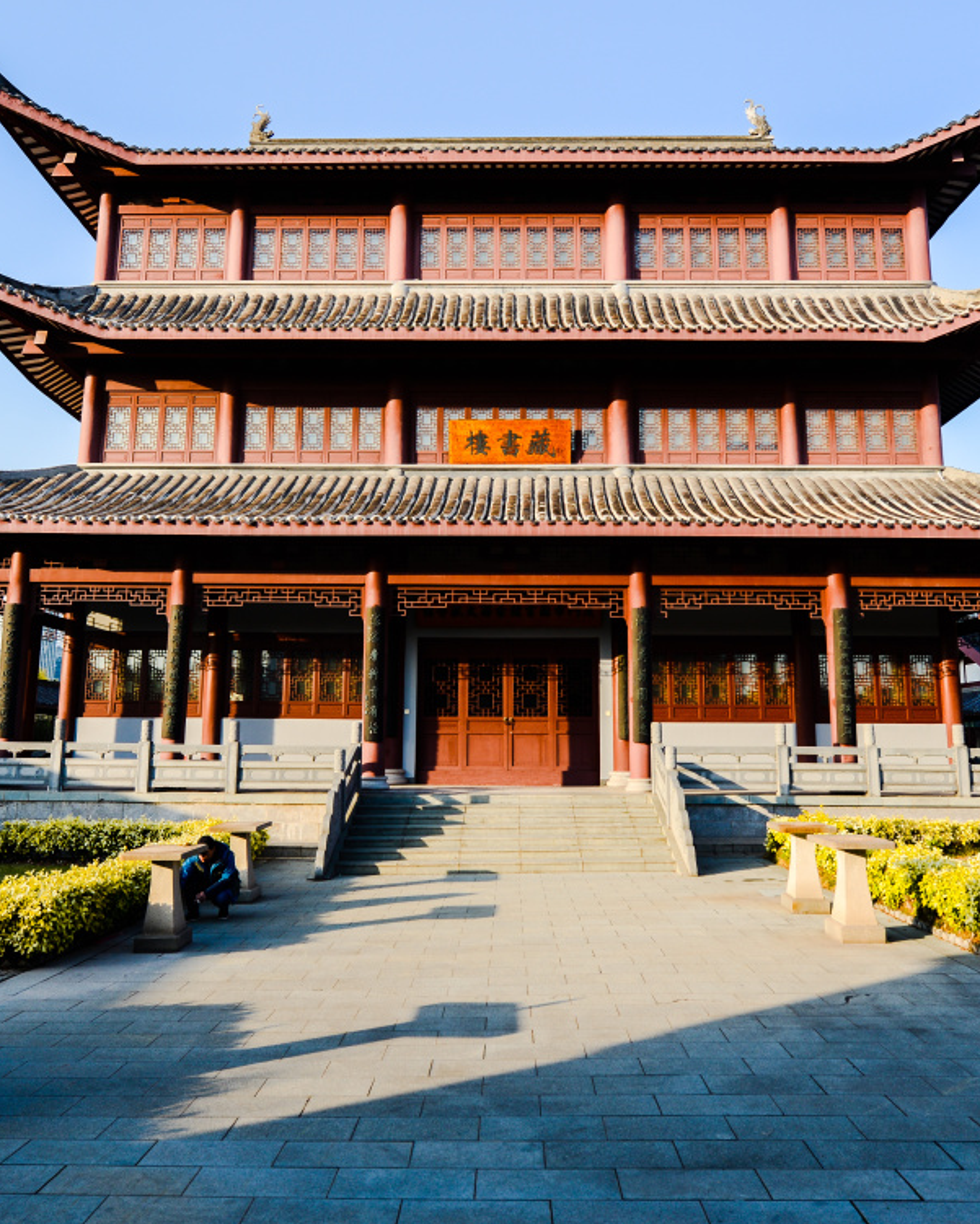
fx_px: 979
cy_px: 584
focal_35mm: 27
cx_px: 488
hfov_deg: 53.2
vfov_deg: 64.0
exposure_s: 1/200
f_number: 7.1
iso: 125
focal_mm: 18
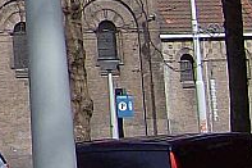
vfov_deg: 6.7
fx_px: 1357
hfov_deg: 9.3
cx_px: -388
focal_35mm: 194
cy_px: -242
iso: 100
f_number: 4.7
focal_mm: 6
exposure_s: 1/602
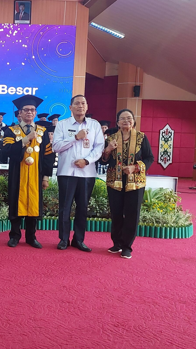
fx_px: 370
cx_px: -72
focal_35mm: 40
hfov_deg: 24.9
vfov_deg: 50.5
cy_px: 168
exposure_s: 1/50
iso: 640
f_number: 1.8
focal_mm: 5.06
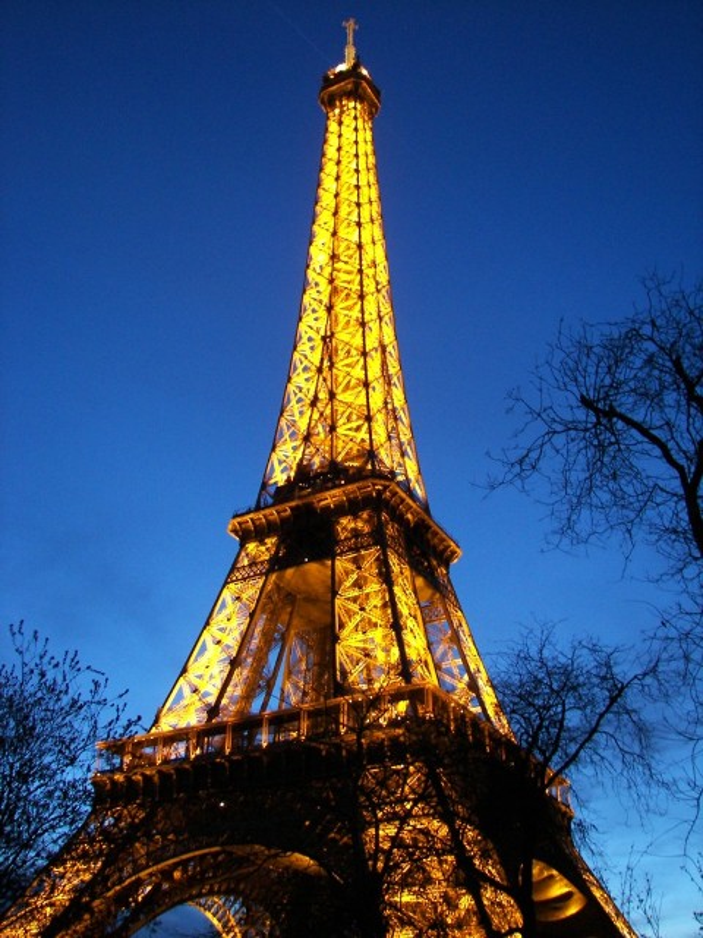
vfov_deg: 51.4
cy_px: 469
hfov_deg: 39.7
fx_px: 975
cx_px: 352
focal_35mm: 36
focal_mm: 6
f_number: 2.8
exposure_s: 1/3.2
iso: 100
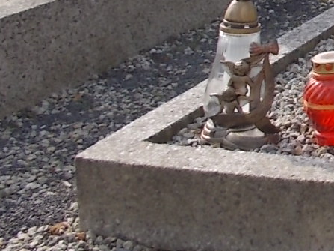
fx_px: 897
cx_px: 568
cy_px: -98
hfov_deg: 17.7
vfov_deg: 15.0
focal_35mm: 93
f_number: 3.2
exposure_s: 1/500
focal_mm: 4.6
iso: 80
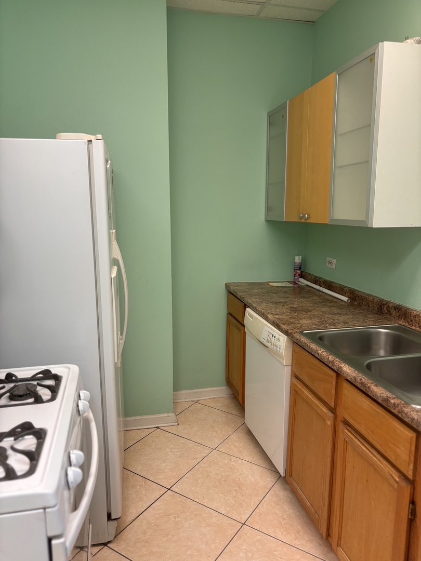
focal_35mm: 26
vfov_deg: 67.3
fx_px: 422
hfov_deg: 53.1
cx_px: 210
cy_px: 280
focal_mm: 5.96
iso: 125
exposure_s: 1/120
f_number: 1.6
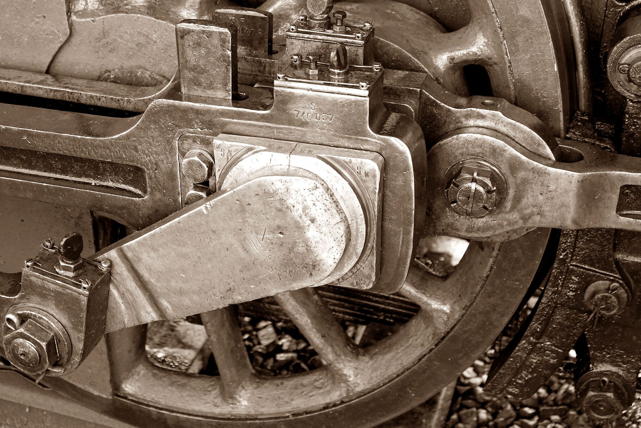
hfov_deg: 36.7
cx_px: 248
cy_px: 178
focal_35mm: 54
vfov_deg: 25.0
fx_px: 962
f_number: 4.5
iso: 400
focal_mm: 41
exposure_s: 1/160
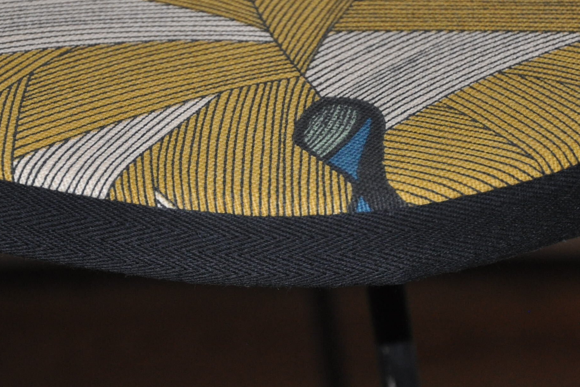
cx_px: 234
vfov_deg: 7.9
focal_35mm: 174
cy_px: 191
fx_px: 2803
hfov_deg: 11.8
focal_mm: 66
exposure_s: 1/60
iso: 800
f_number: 5.3
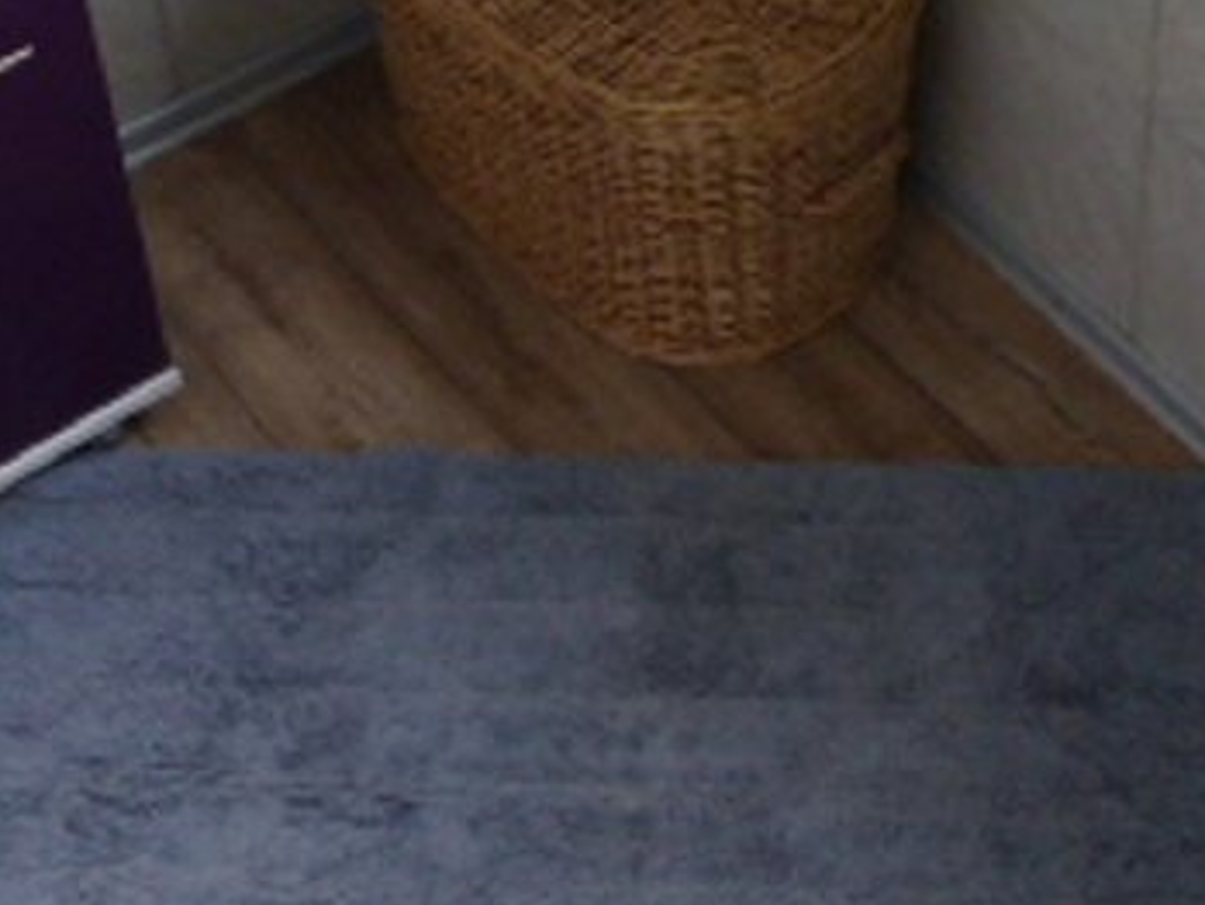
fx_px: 2995
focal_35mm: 86
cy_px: -273
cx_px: 798
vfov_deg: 16.3
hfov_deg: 22.7
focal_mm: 4.5
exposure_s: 1/60
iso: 200
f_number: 2.8
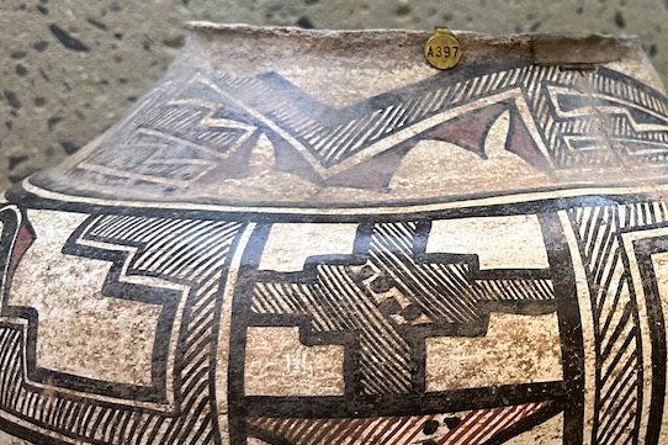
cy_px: 216
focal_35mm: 59
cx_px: 695
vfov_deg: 23.0
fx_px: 1094
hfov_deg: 31.0
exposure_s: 1/45
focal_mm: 6.86
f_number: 1.78
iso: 320
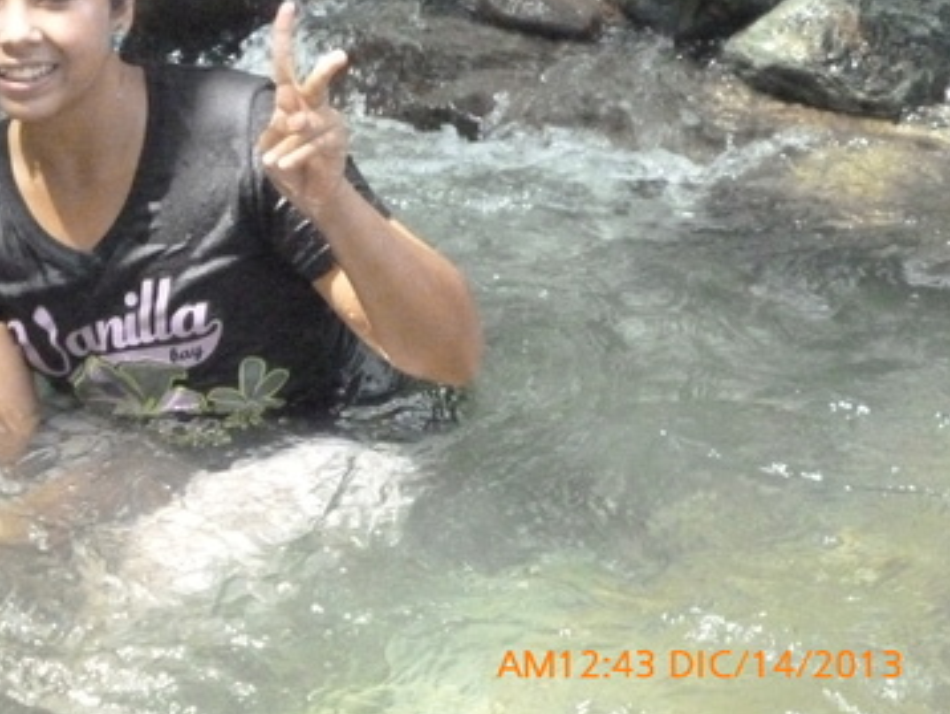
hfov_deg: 19.4
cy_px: 154
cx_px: 159
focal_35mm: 100
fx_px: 2746
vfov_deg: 14.7
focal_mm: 10
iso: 1600
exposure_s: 1/125
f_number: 13
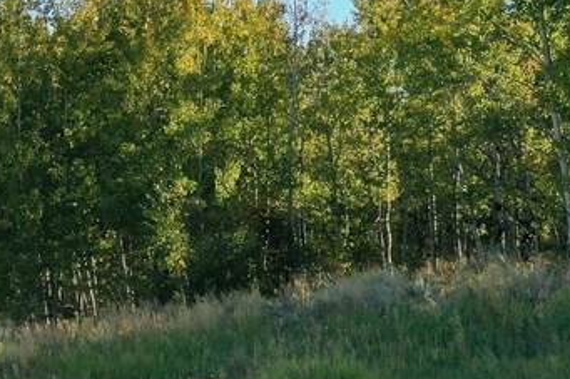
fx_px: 1662
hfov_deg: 18.9
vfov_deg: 13.0
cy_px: 226
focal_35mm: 105
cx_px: -20
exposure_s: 1/60
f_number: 5
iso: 100
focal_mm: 10.26
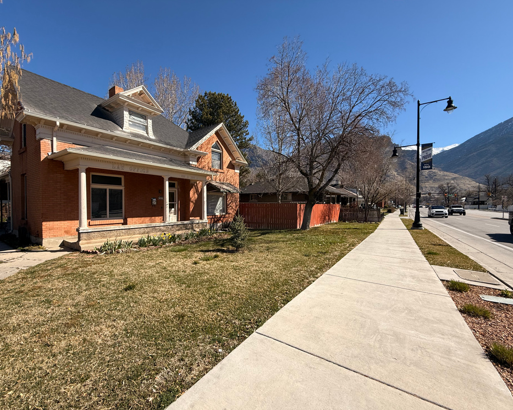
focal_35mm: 15
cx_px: 249
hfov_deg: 96.8
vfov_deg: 84.0
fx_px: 228
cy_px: 210
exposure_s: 1/1399
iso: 50
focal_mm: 2.22
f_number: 2.2
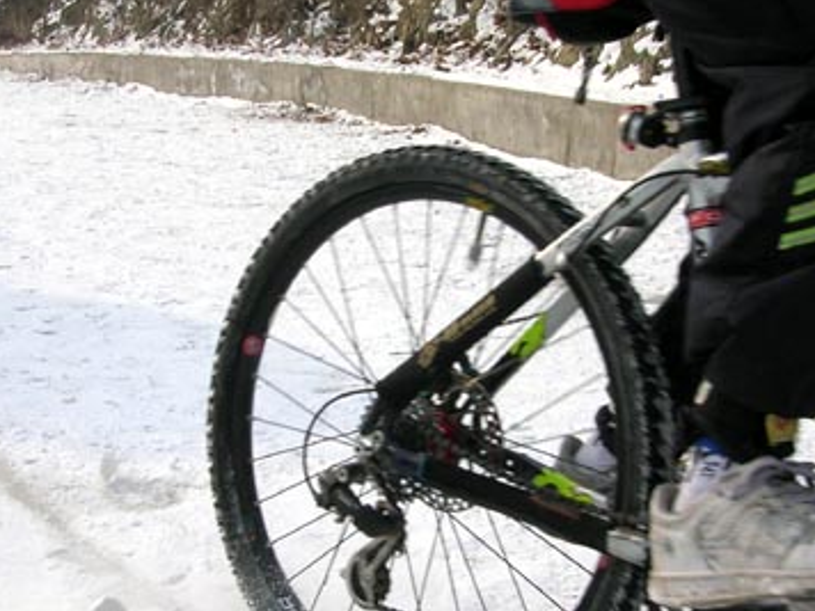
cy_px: 322
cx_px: 405
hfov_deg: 30.3
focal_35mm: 64
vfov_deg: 22.9
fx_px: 1507
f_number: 5
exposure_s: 1/402
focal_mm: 6.4
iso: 50
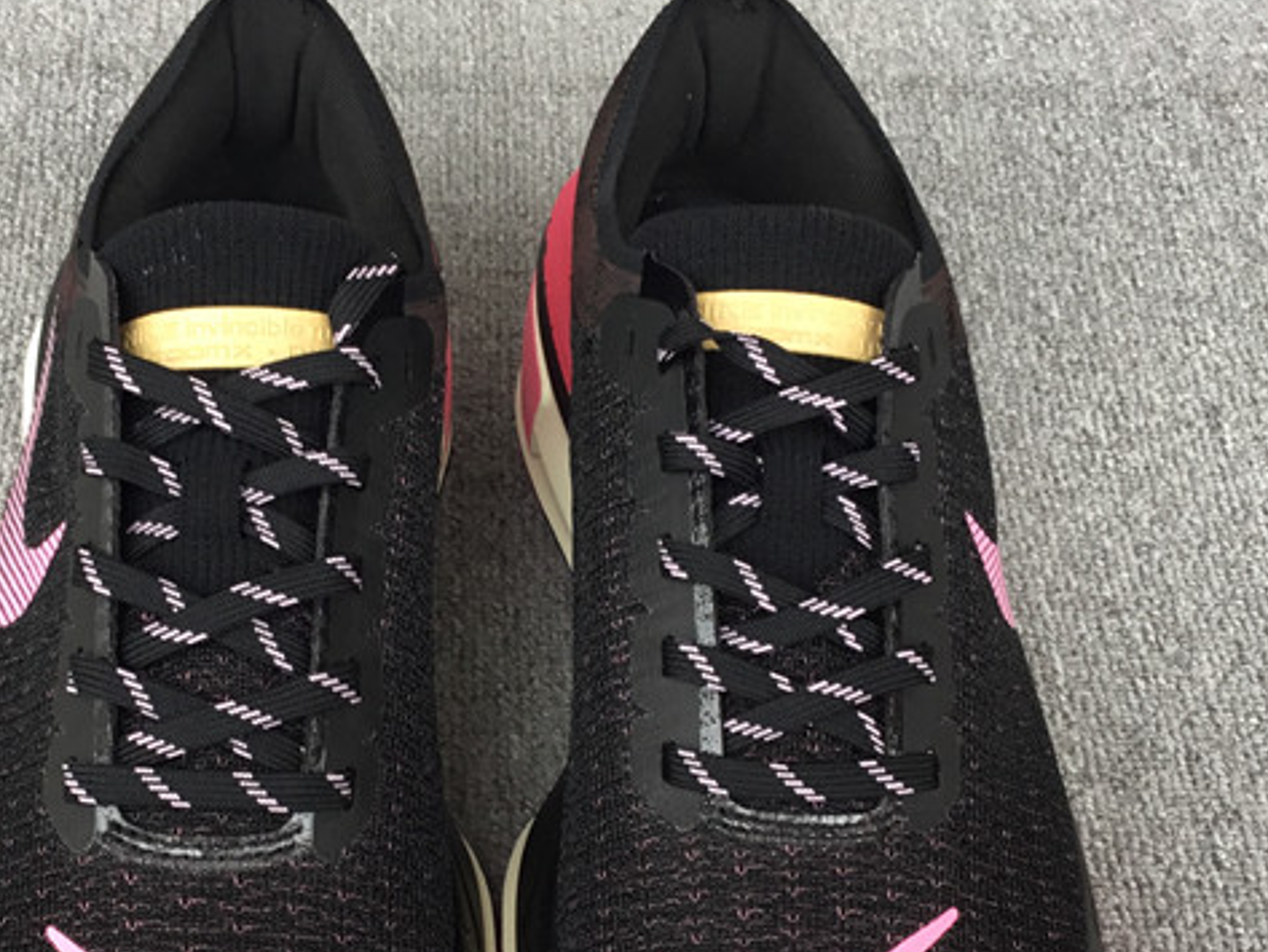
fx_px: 2162
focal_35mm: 59
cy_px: 632
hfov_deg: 32.5
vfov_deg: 24.7
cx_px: 474
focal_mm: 3.3
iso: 32
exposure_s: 1/50
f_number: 2.4
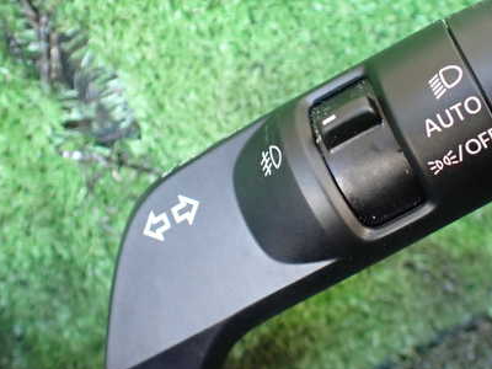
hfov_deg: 41.0
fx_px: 640
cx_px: 359
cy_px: 159
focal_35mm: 45
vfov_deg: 32.1
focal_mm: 5.4
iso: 800
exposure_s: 1/60
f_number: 2.3
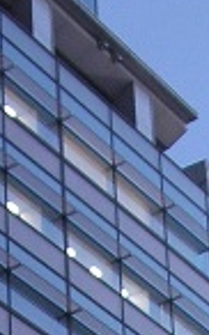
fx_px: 1872
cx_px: 94
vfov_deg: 9.4
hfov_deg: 6.4
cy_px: 734
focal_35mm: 205
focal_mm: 7.8
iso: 200
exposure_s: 1/5
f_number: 2.8
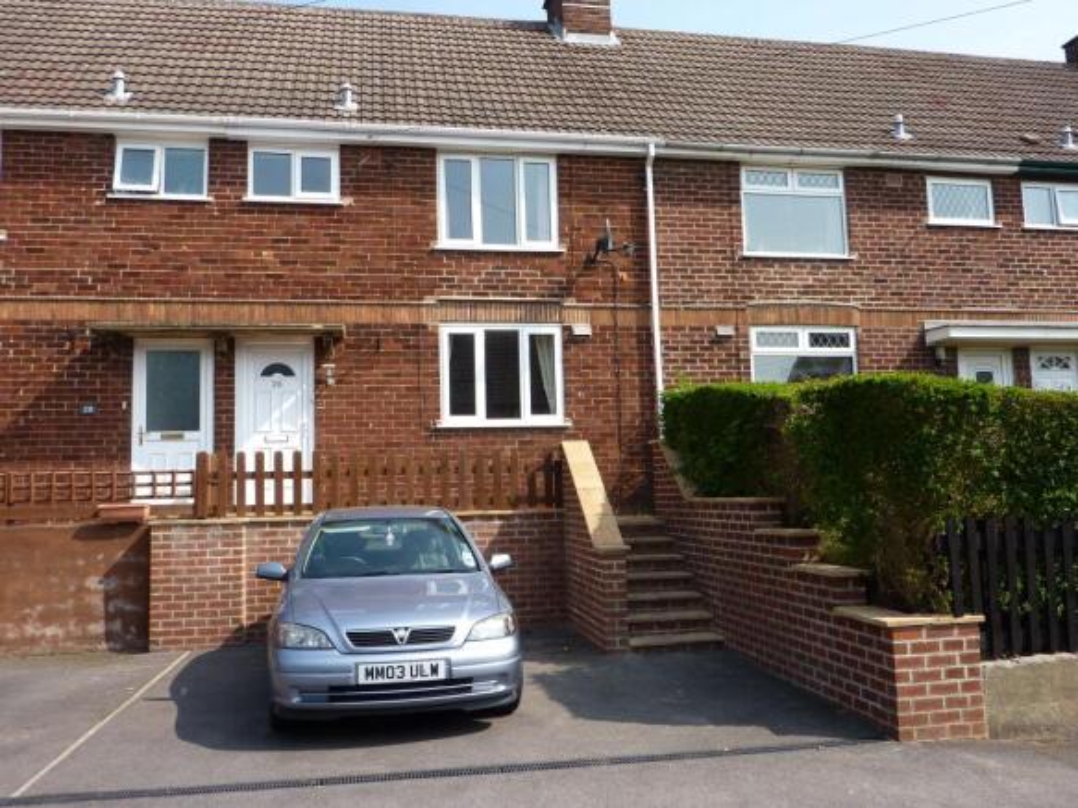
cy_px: 404
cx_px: 539
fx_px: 903
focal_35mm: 29
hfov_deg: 61.7
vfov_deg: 48.2
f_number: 4
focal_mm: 4.7
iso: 80
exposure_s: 1/400
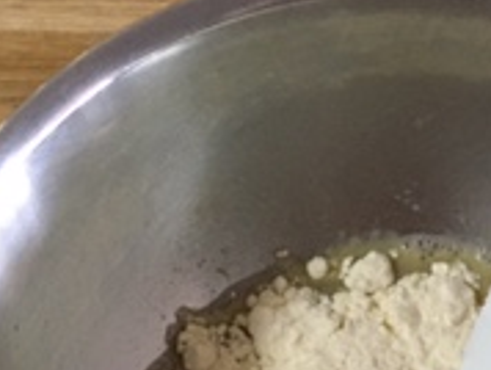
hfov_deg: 18.5
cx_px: 463
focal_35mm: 104
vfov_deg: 13.9
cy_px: 439
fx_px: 1477
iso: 250
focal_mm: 4.15
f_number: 2.2
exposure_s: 1/33
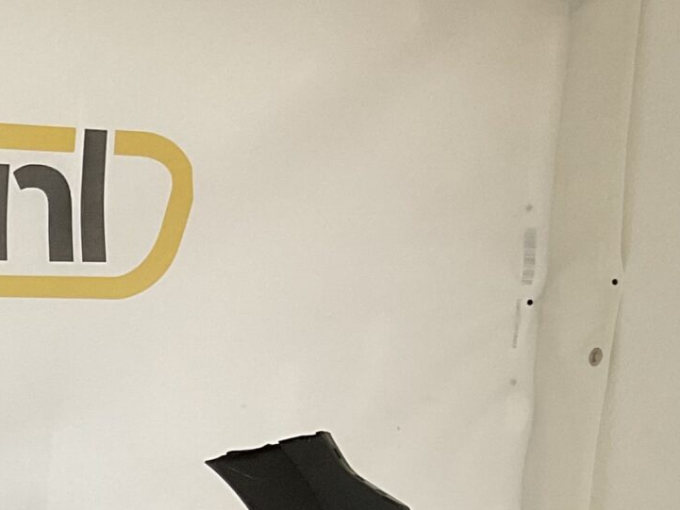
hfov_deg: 16.3
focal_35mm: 103
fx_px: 2024
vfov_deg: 13.2
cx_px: -507
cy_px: 860
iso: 50
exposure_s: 1/60
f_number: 1.8
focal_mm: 3
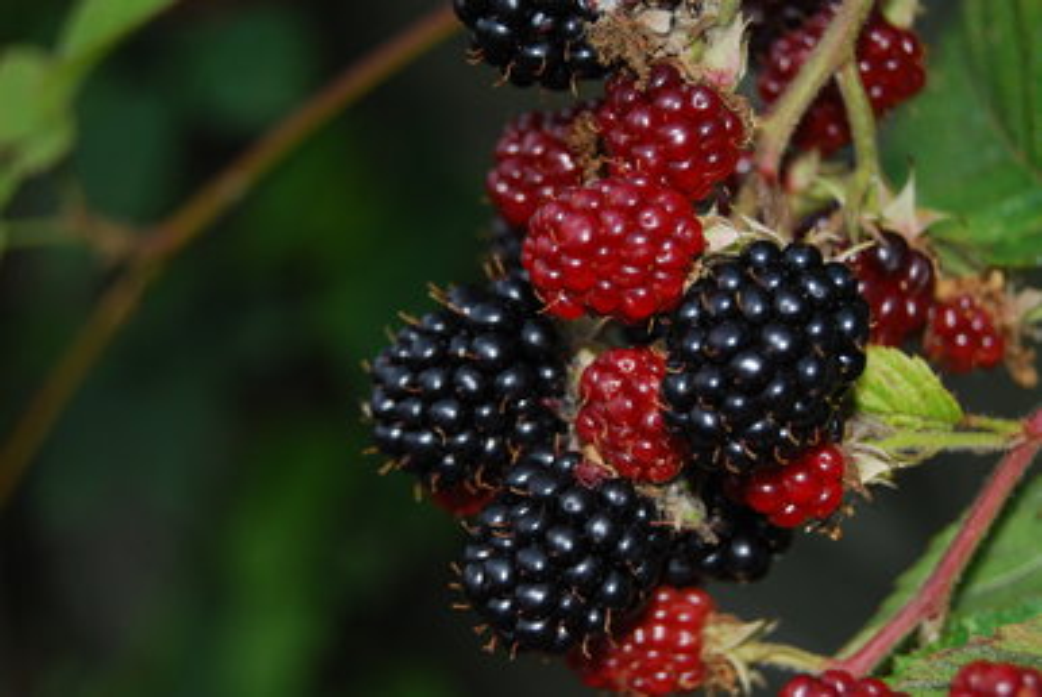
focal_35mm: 82
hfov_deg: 24.6
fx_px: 2390
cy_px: 348
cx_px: 521
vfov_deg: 16.6
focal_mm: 55
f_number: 5.6
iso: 200
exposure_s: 1/60
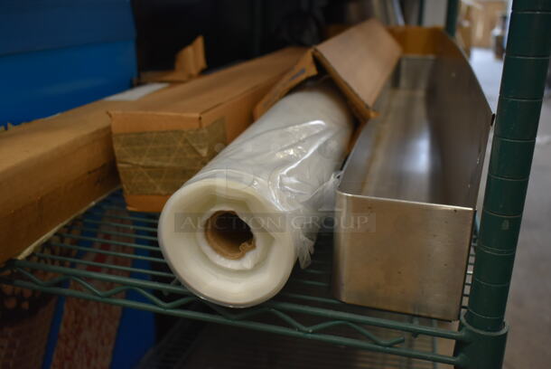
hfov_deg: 57.2
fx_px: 506
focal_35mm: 33
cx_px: 276
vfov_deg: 40.1
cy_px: 184
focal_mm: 22
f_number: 4.5
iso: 800
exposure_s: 1/60
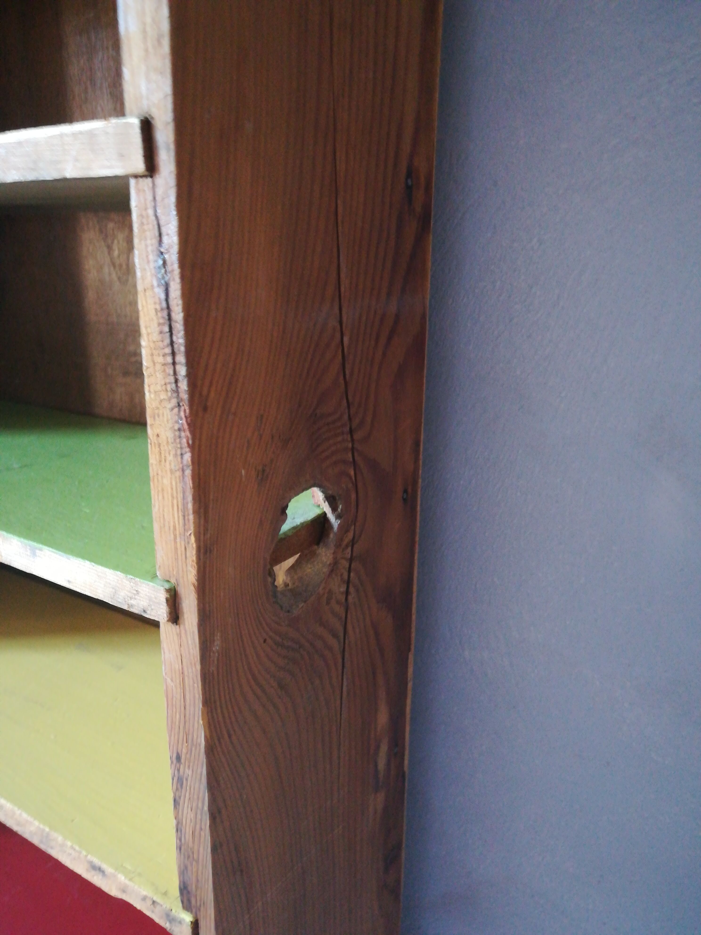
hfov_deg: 53.1
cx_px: 350
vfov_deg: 67.3
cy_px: 468
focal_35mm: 26
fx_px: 702
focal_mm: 3.83
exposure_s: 1/14.3
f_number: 2.2
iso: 500
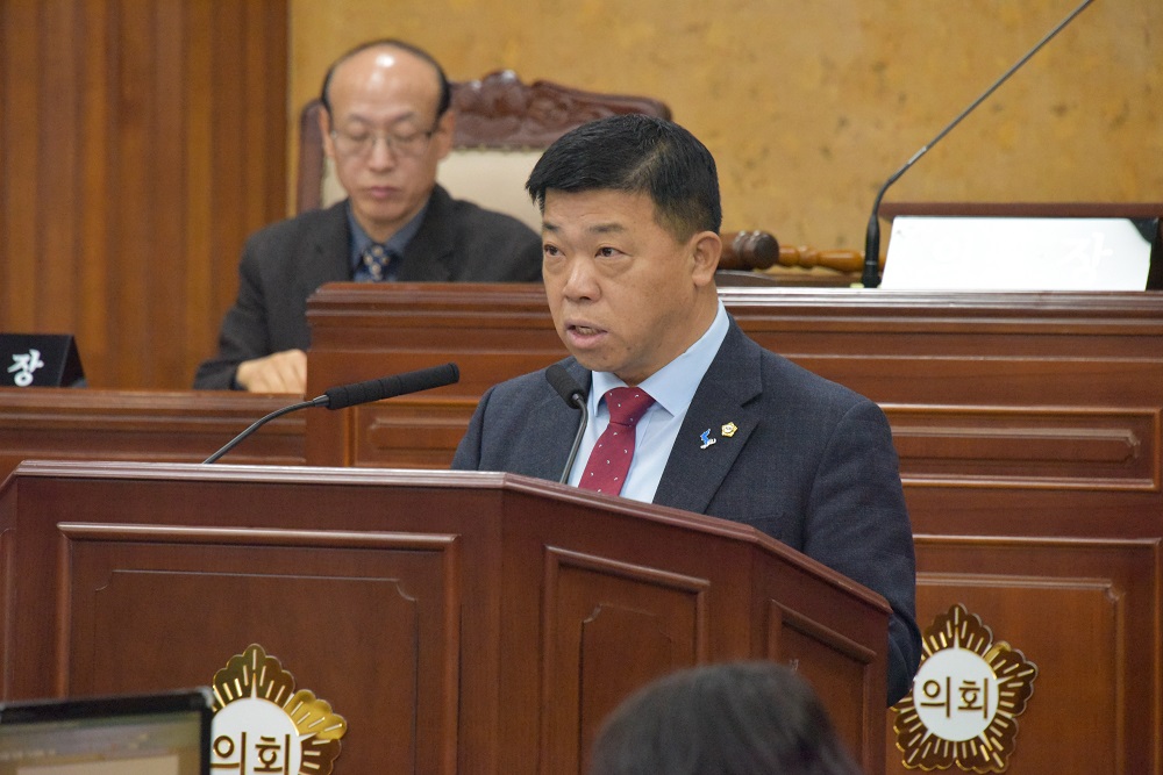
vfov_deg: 4.6
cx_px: 582
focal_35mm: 300
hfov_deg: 6.9
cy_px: 388
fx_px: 9692
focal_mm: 300
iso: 12800
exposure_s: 1/320
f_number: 9
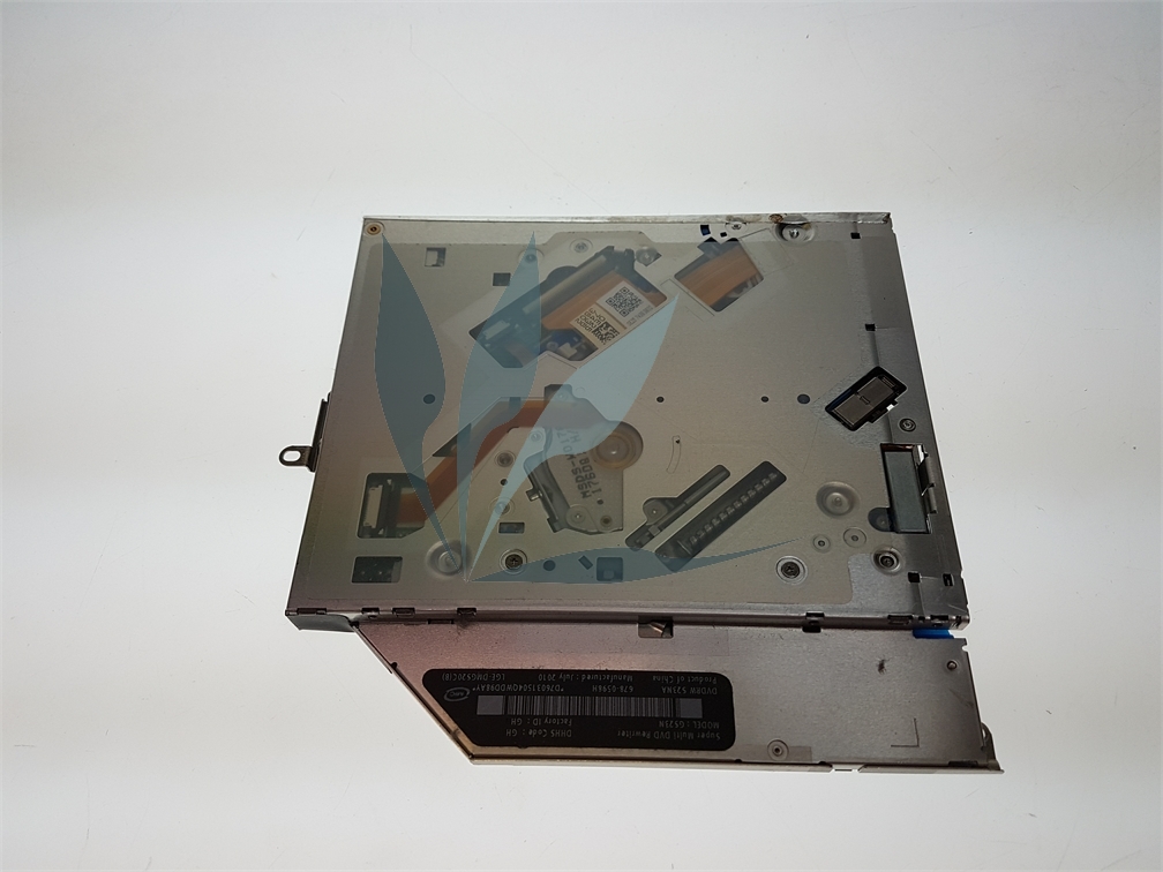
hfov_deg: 67.3
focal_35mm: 26
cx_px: 582
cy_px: 436
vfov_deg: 53.1
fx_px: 874
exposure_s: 1/399
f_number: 1.7
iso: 40
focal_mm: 4.2
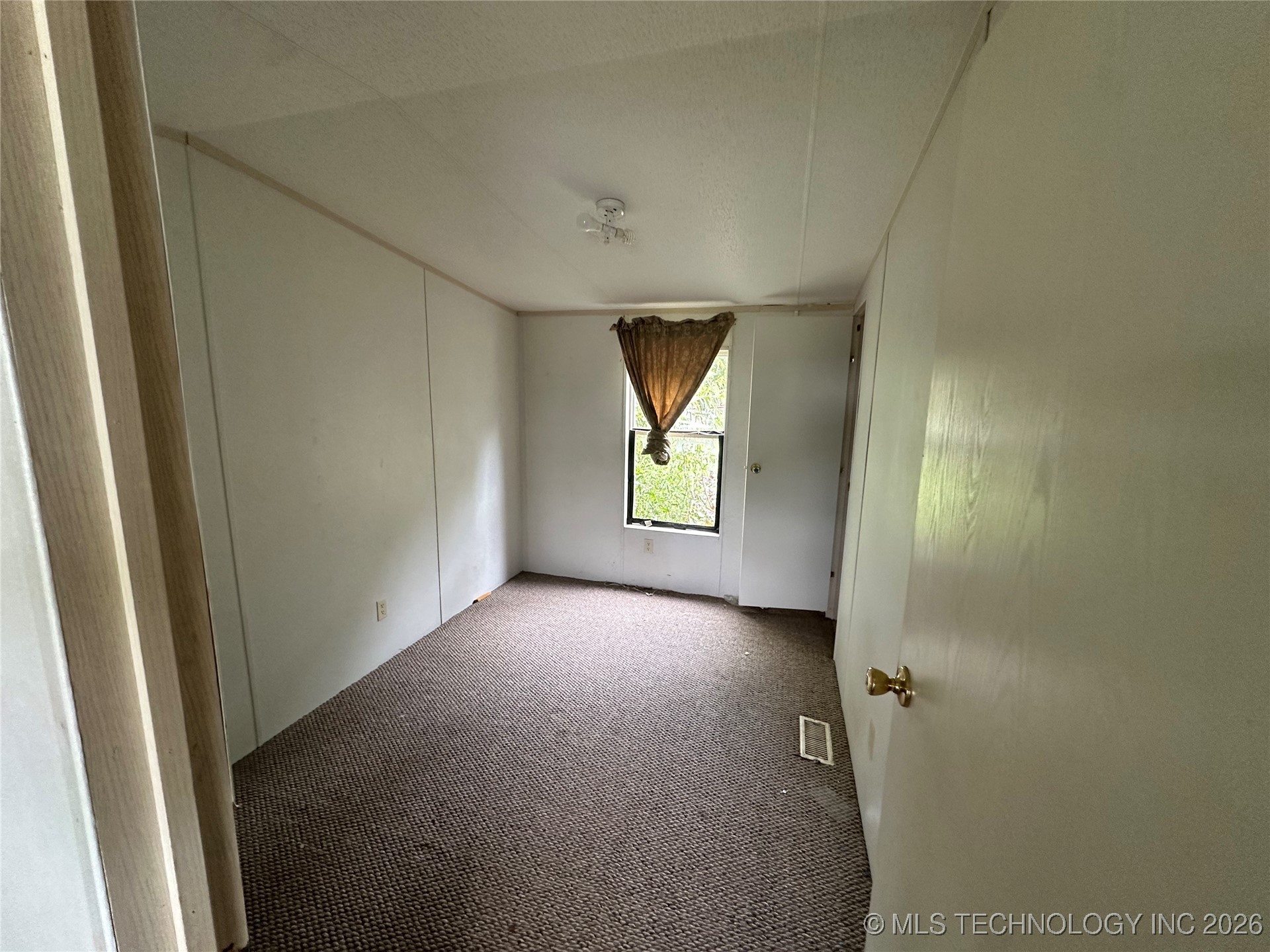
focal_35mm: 14
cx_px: 635
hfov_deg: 102.1
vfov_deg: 85.7
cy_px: 476
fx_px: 514
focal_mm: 2.22
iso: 250
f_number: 2.2
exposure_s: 1/99
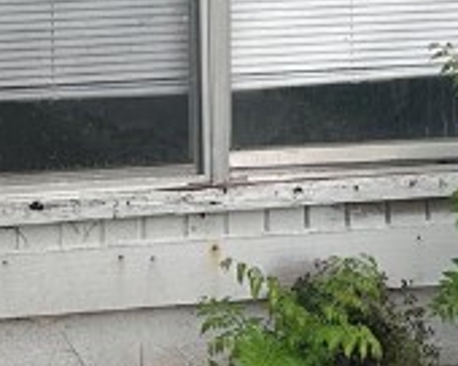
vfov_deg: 10.4
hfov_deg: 13.6
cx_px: 67
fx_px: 1911
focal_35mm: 141
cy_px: -261
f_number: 1.78
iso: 80
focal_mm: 6.86
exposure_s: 1/634
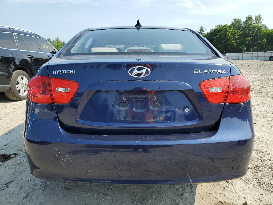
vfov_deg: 53.1
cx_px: 136
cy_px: 102
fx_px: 205
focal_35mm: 26
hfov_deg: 67.3
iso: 50
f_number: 1.5
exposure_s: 1/2000
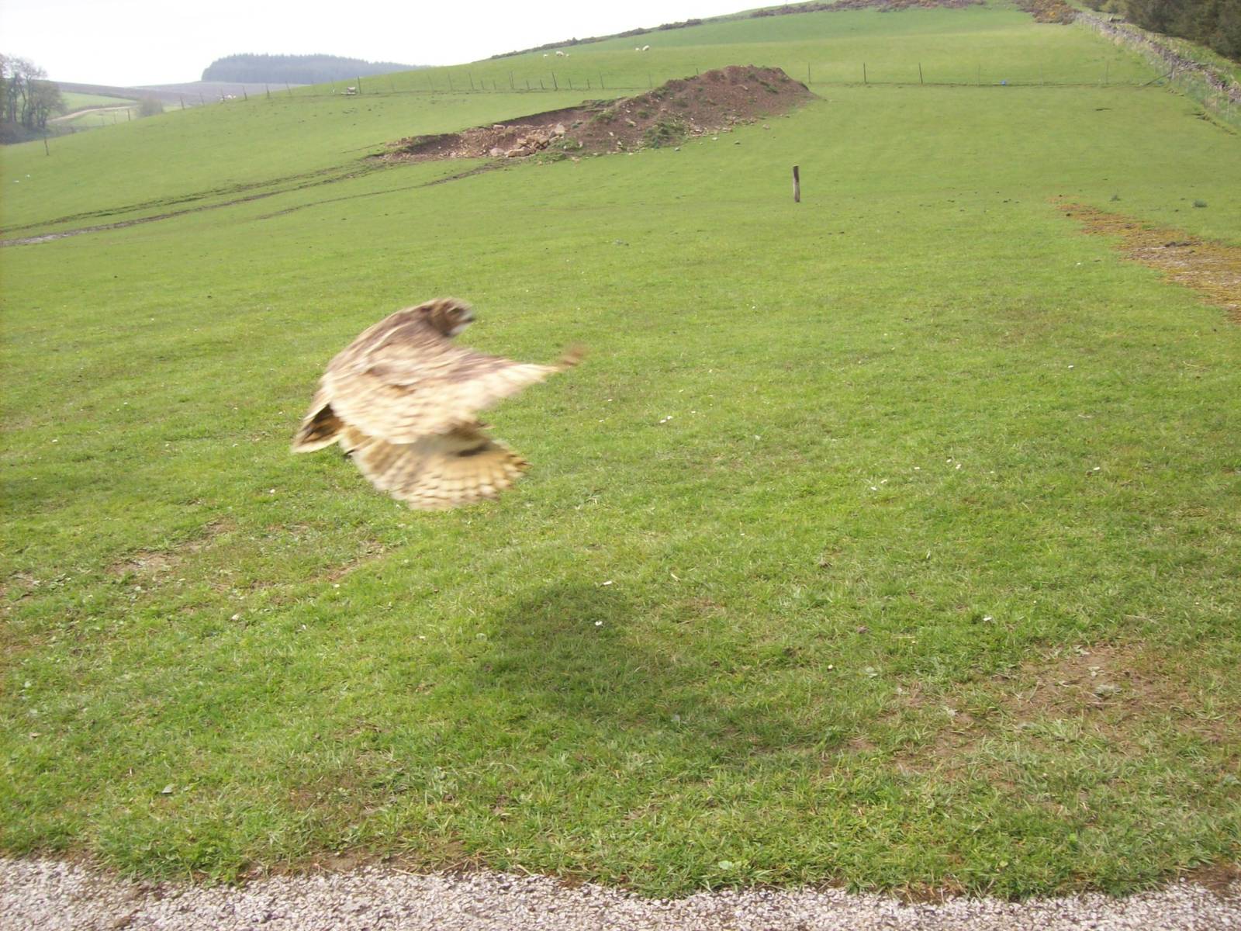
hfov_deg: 51.4
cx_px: 620
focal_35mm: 36
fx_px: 1291
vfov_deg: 39.7
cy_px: 466
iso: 80
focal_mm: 6
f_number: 4.8
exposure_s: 1/269
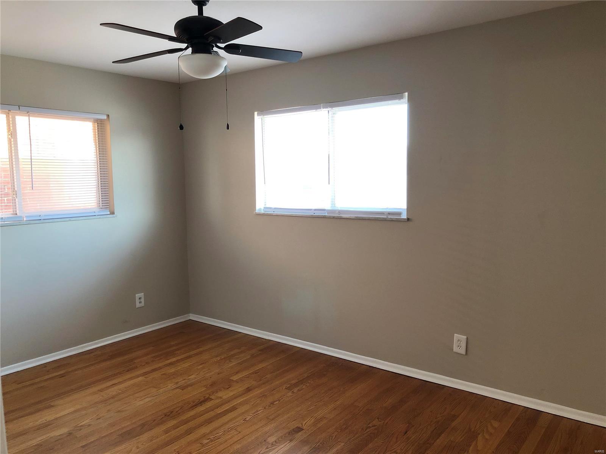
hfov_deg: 63.4
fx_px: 490
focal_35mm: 28
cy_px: 227
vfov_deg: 49.7
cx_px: 303
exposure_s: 1/40
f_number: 1.8
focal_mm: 4
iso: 25
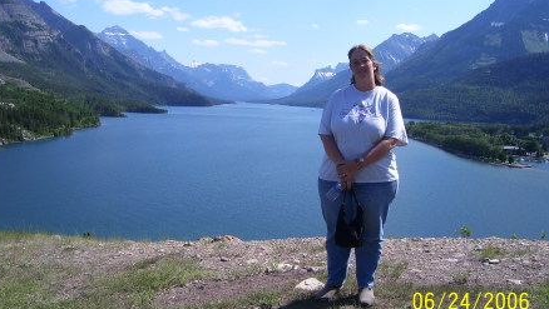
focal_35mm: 38
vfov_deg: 31.2
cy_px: 142
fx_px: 554
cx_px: 268
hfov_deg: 52.8
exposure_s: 1/500
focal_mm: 5.6
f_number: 4.8
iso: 80
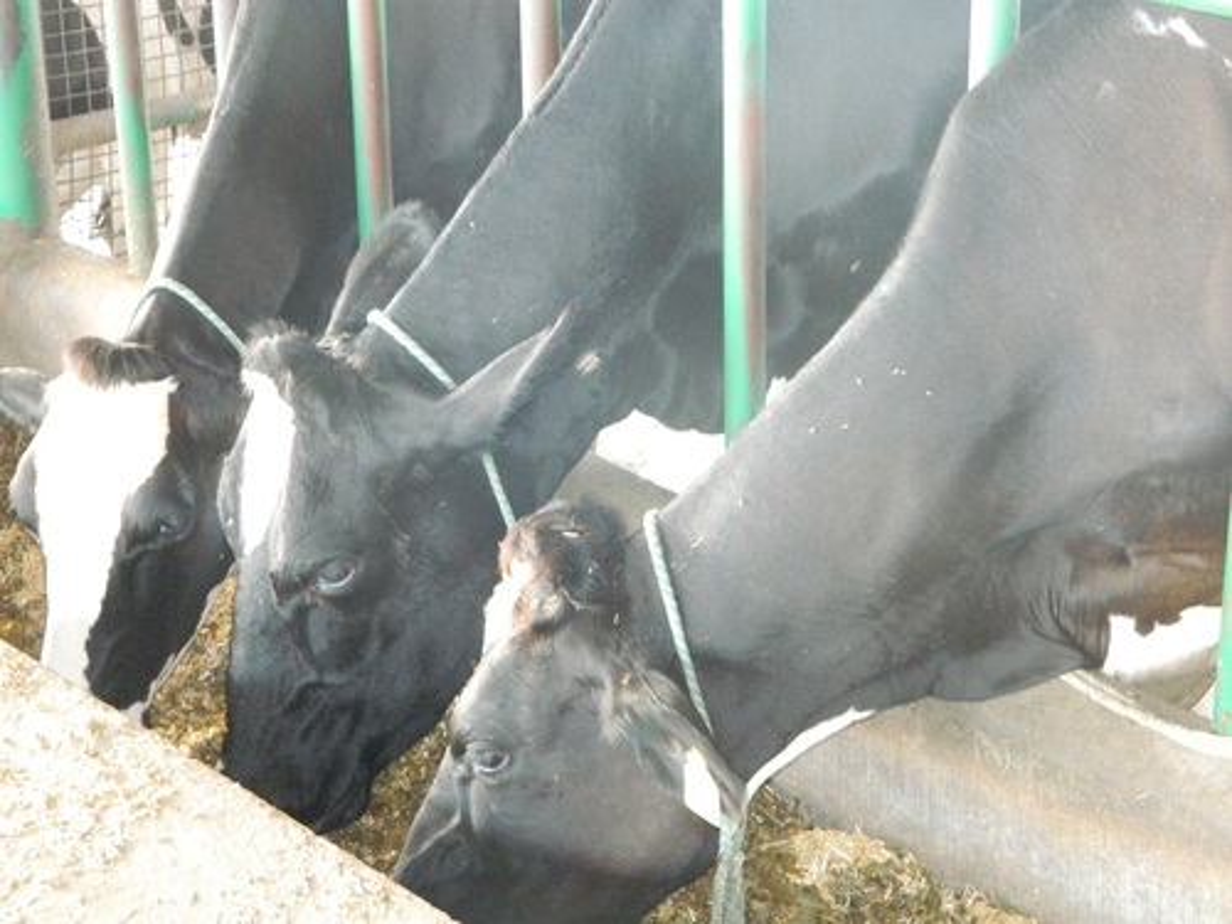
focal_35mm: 84
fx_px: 2990
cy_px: 462
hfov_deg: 23.3
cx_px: 616
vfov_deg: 17.6
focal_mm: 15.1
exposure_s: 1/30
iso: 800
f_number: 4.2
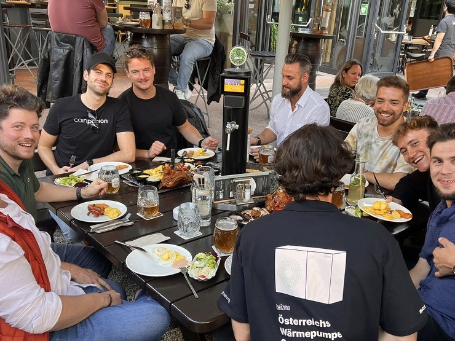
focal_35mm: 36
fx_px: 473
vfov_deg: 39.5
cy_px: 208
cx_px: 234
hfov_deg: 51.3
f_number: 1.5
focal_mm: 5.7
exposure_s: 1/100
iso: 125
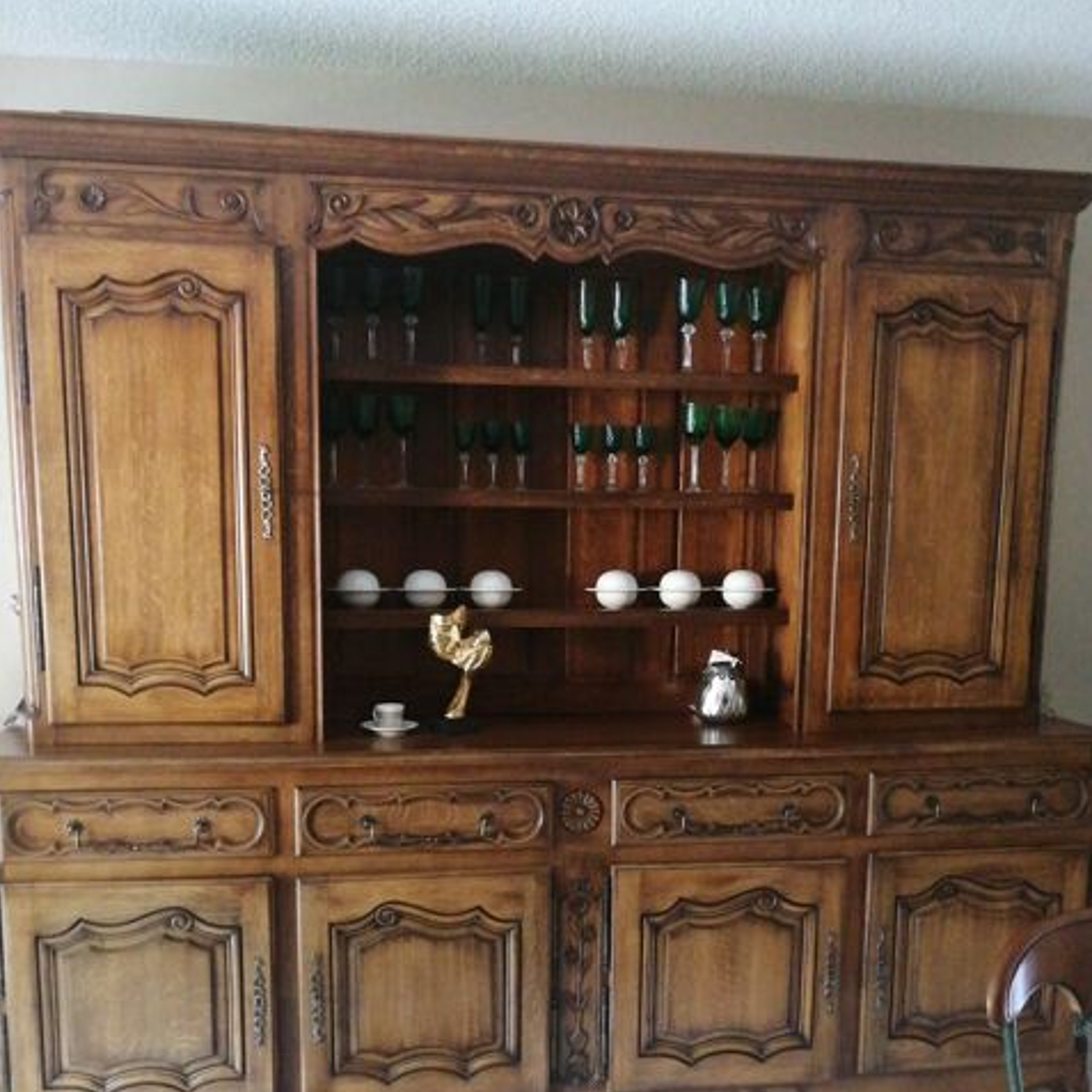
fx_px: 1142
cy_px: 707
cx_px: 547
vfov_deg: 50.4
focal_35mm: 32
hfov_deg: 51.1
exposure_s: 1/20
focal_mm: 3.95
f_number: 1.8
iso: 640
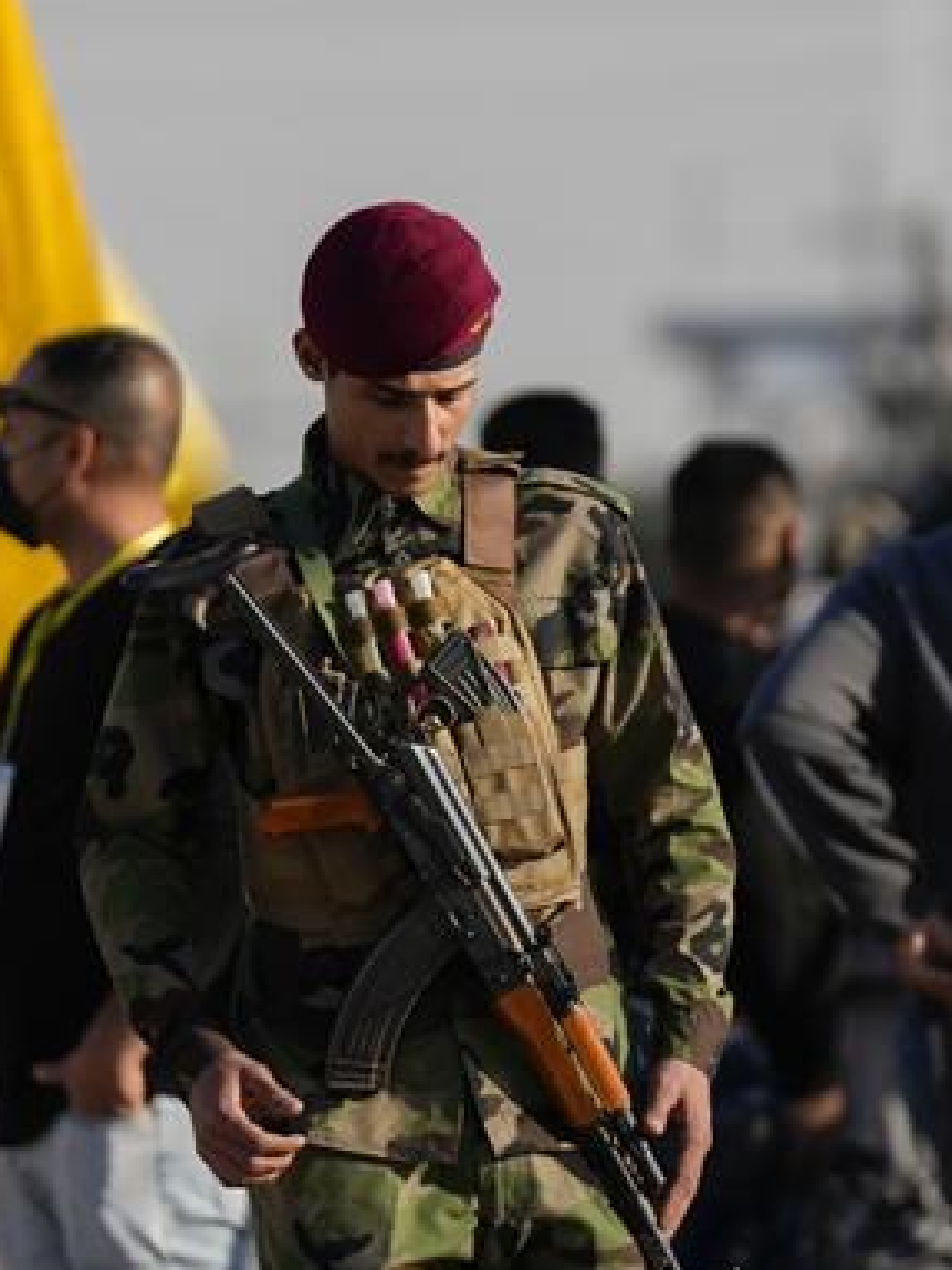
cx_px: 315
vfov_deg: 6.1
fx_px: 11961
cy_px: 701
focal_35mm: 326
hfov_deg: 4.6
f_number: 2.8
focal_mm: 200
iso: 125
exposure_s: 1/2000
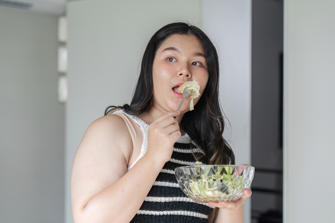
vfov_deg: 19.7
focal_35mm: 69
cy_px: 112
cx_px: 168
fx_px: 642
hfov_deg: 29.2
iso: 100
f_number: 2.8
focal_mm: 69
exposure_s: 1/200
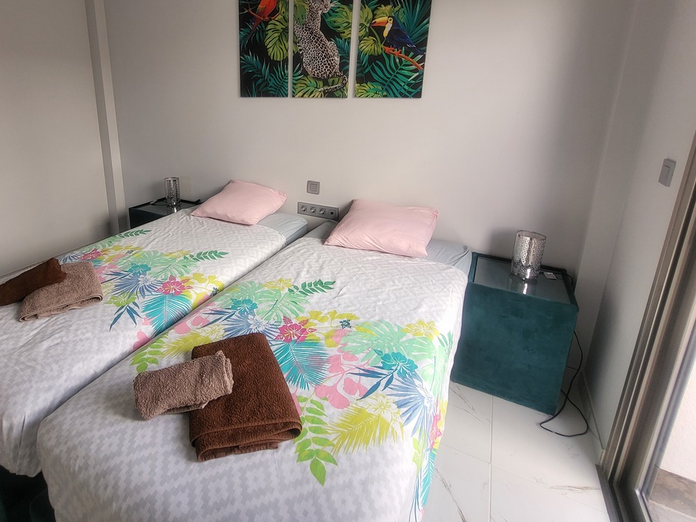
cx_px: 259
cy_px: 189
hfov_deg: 86.0
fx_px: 362
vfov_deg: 70.2
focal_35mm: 18
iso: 50
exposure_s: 1/100
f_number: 2.2
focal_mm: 1.74
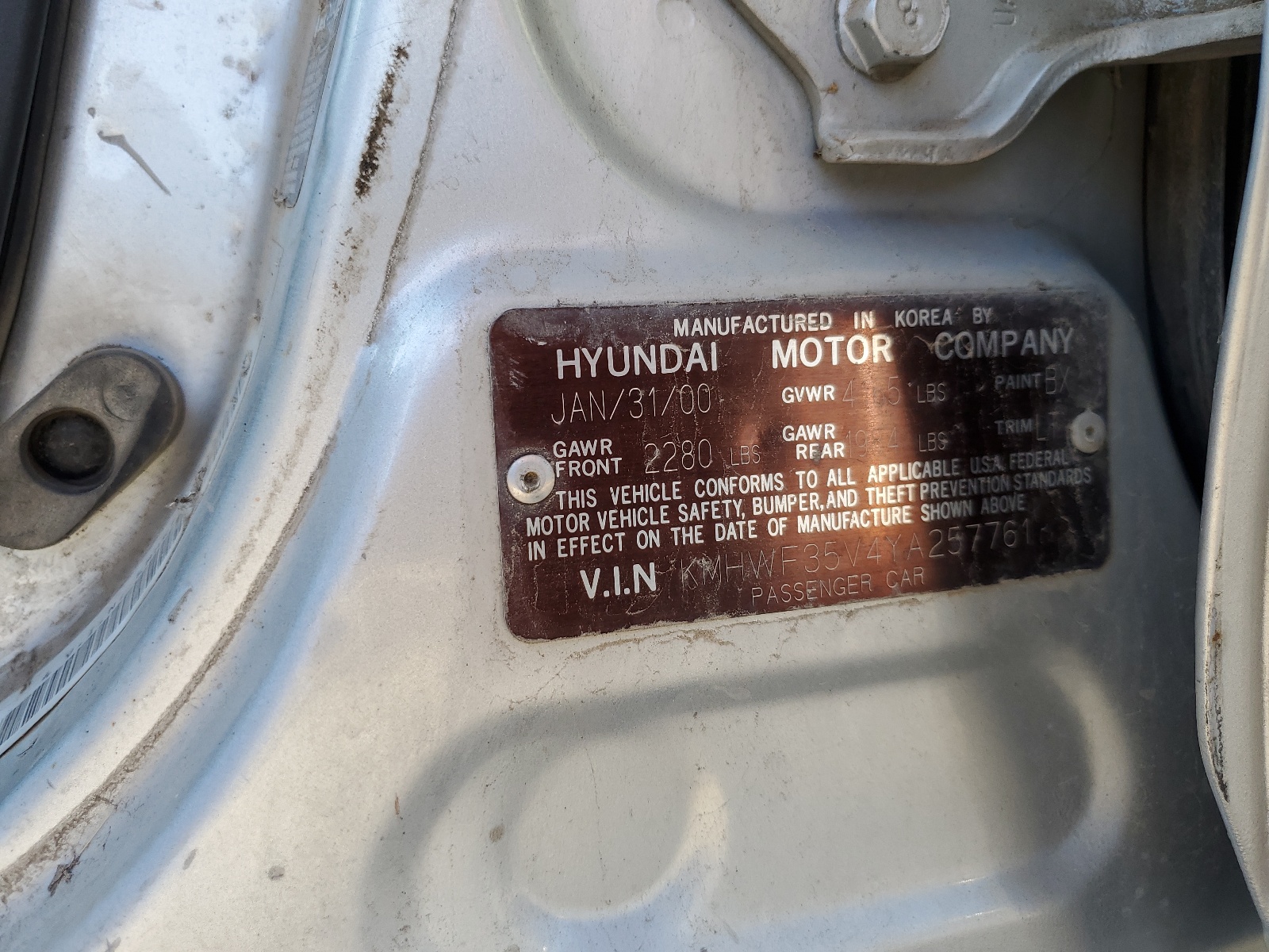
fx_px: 953
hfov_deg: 67.3
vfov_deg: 53.1
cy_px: 476
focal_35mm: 26
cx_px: 634
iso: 50
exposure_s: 1/270
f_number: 1.5
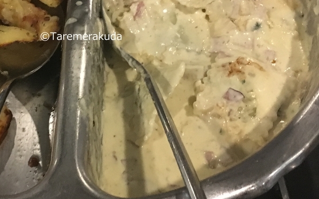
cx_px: 77
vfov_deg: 20.7
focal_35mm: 62
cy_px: 42
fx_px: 539
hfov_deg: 32.3
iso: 320
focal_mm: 4.15
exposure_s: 1/17
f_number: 2.2
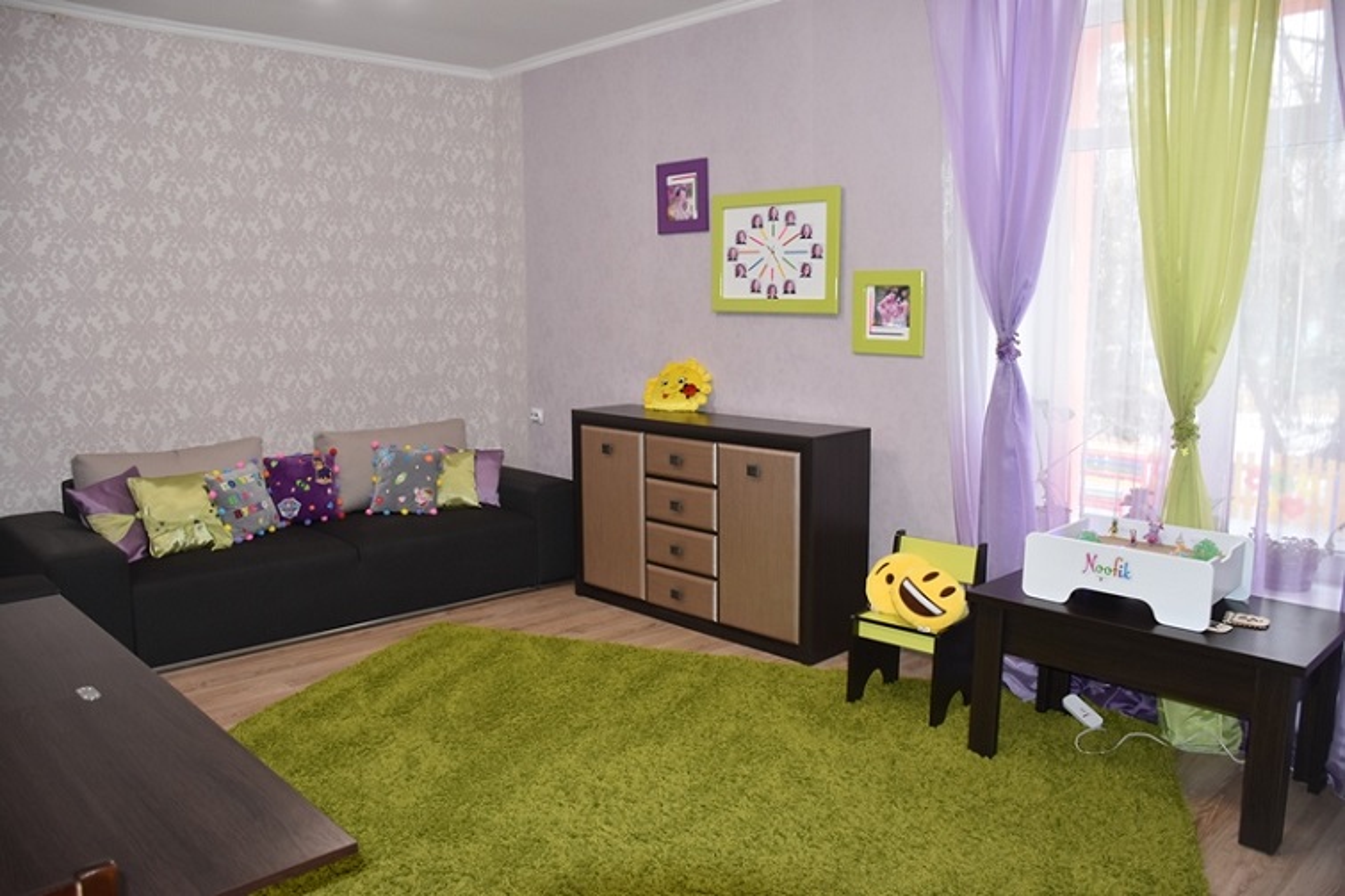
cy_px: 448
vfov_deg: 47.9
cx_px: 672
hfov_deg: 67.4
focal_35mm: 27
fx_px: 1008
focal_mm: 18
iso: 800
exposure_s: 1/60
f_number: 4
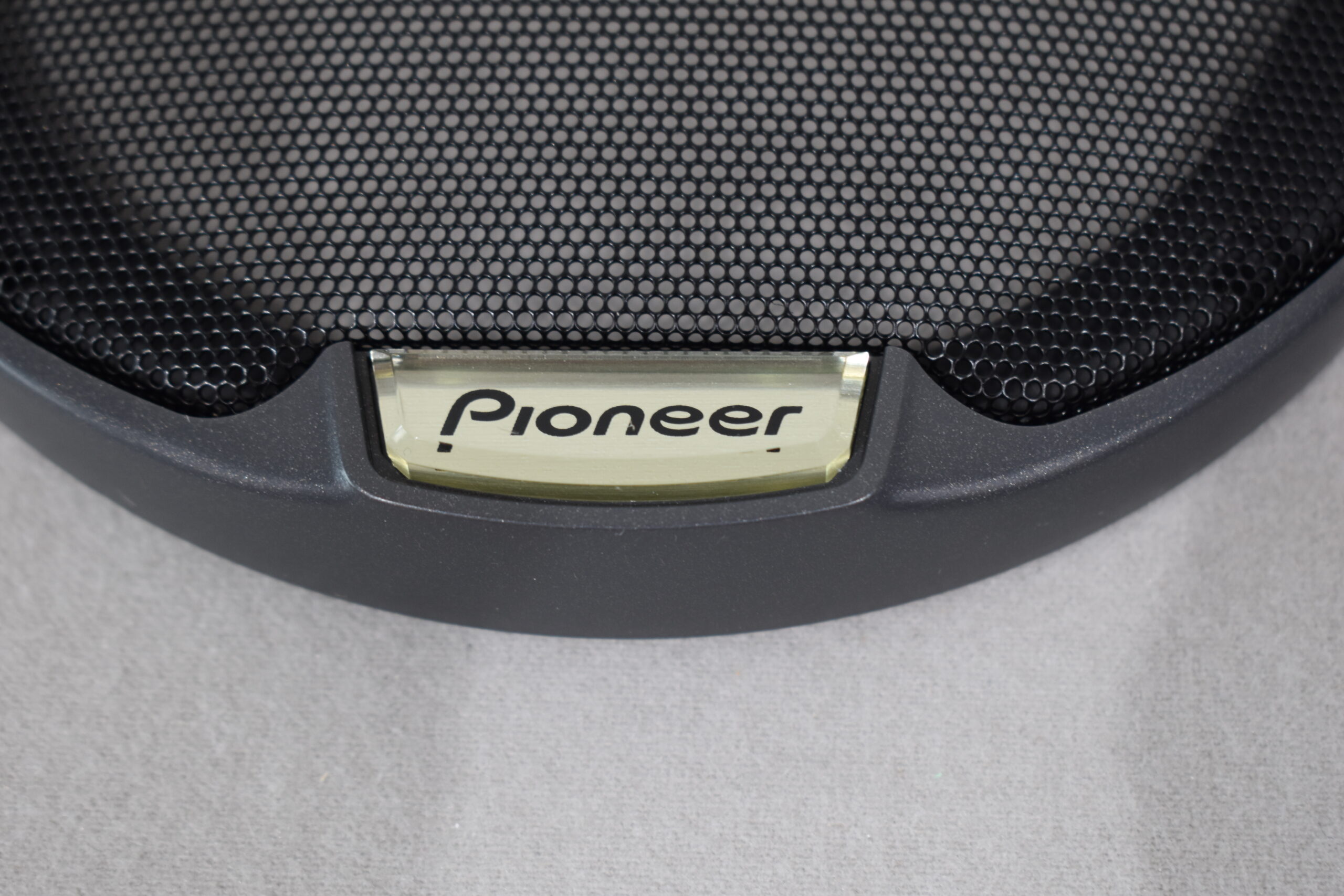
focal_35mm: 72
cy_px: 448
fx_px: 2688
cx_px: 672
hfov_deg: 28.1
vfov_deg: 18.9
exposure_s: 1/60
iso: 450
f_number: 5.6
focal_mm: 48
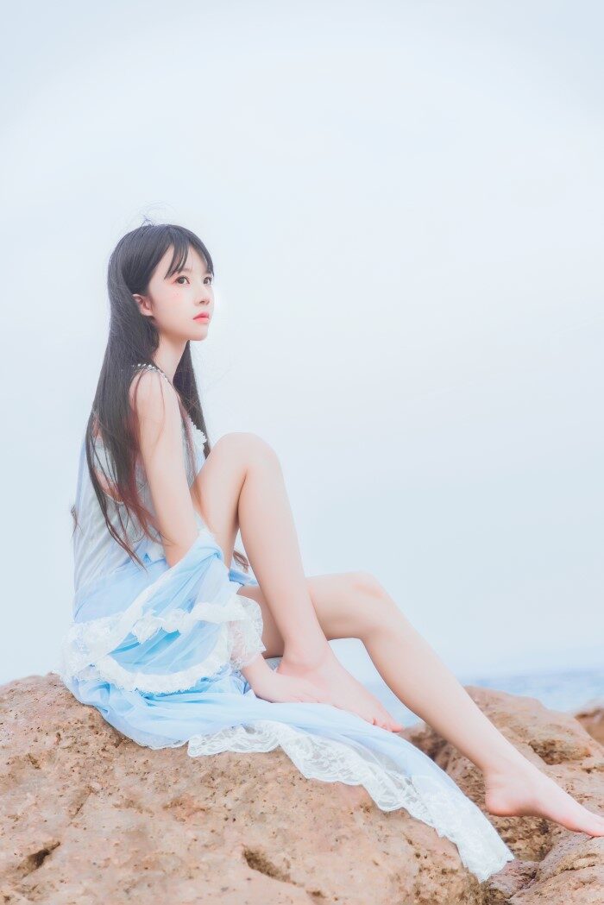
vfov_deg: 35.0
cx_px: 302
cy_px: 452
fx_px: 1433
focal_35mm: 57
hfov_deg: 23.8
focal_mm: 57
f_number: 2.8
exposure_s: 1/250
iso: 250
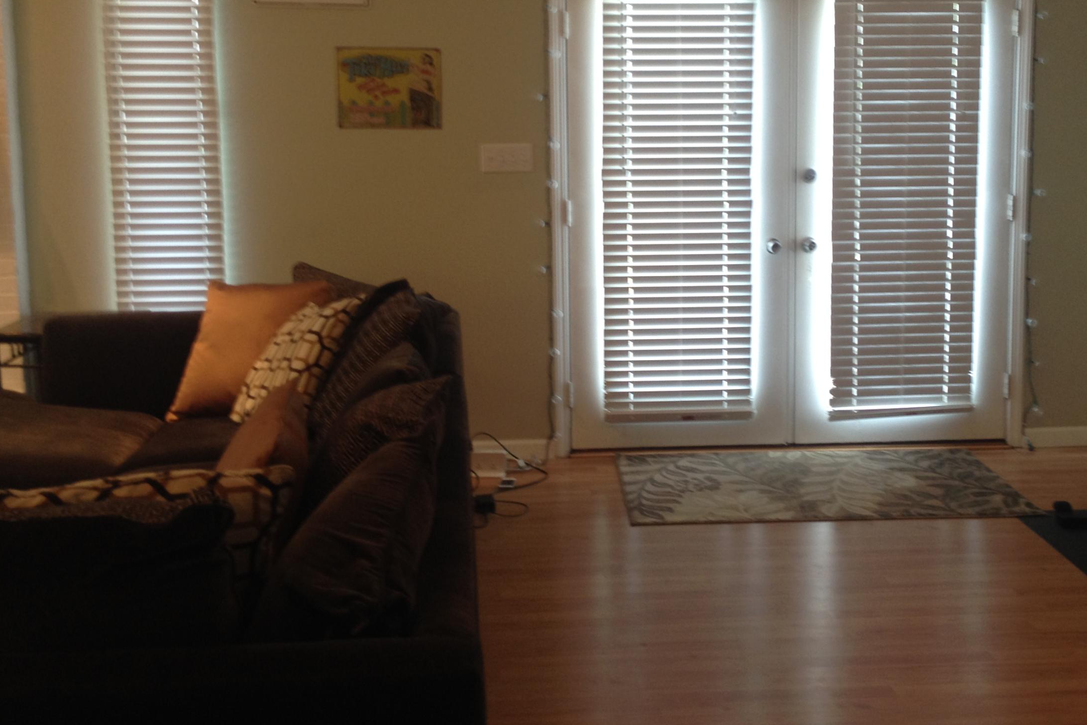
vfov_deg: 26.9
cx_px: 631
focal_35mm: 50
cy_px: 270
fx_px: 1510
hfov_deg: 39.5
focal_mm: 4.28
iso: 50
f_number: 2.4
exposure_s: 1/20
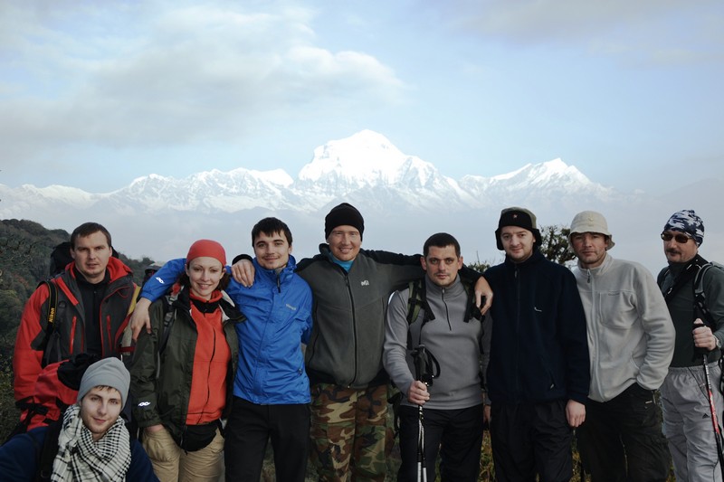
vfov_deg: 31.9
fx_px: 844
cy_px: 241
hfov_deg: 46.4
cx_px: 362
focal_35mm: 42
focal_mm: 28
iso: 100
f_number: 4
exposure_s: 1/200
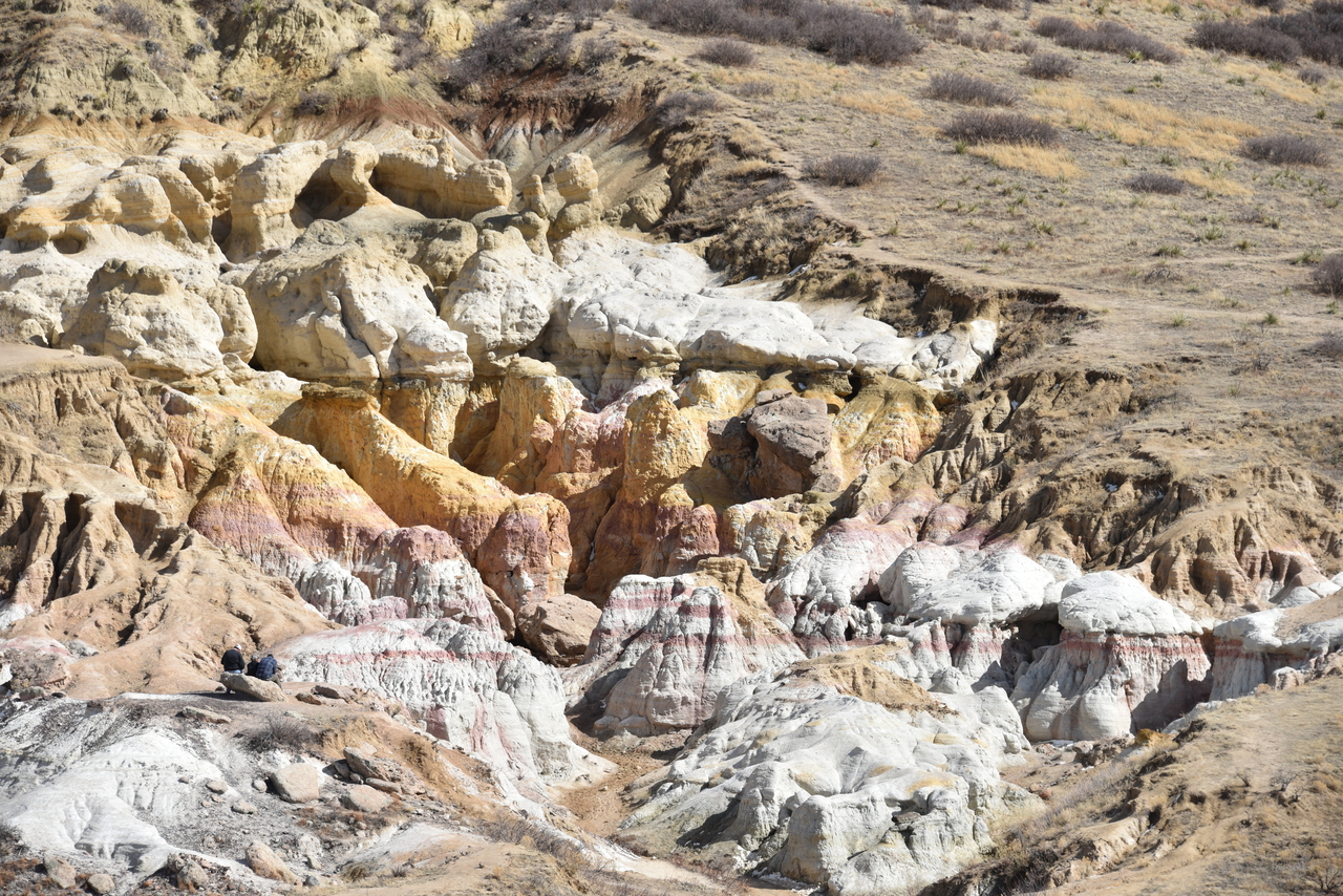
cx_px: 672
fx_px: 5970
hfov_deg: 12.8
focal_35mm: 160
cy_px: 448
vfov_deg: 8.6
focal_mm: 160
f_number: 8
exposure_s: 1/320
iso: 100
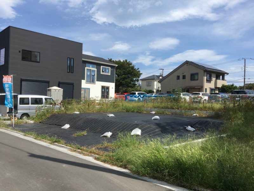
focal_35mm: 29
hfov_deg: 61.7
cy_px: 96
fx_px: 213
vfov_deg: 48.2
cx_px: 127
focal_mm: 4.15
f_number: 2.2
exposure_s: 1/1923
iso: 25
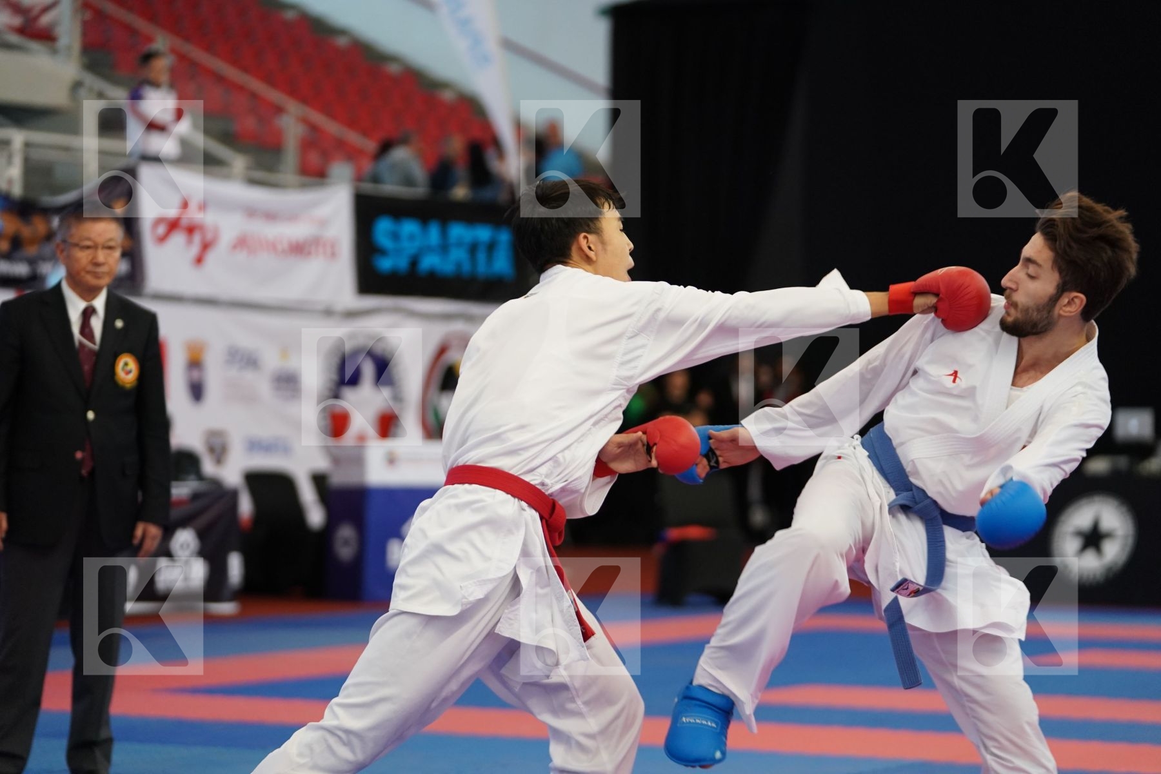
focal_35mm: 111
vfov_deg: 12.3
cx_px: 580
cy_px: 387
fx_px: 3579
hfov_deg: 18.4
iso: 2500
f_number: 2.8
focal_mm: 111
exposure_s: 1/1000
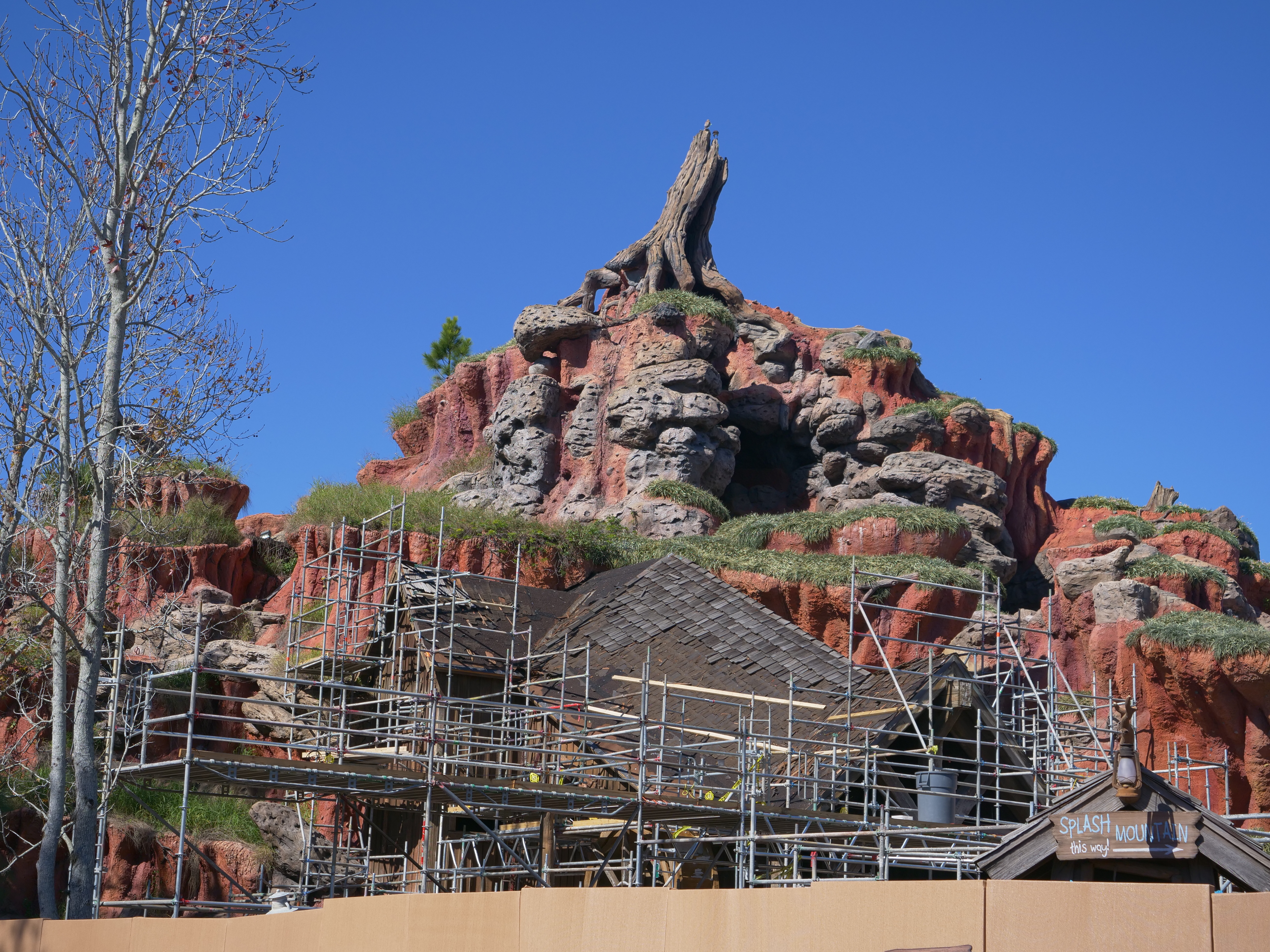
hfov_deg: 31.2
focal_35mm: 62
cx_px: 635
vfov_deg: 23.7
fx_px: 2275
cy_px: 476
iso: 200
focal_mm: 31
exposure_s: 1/1600
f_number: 4
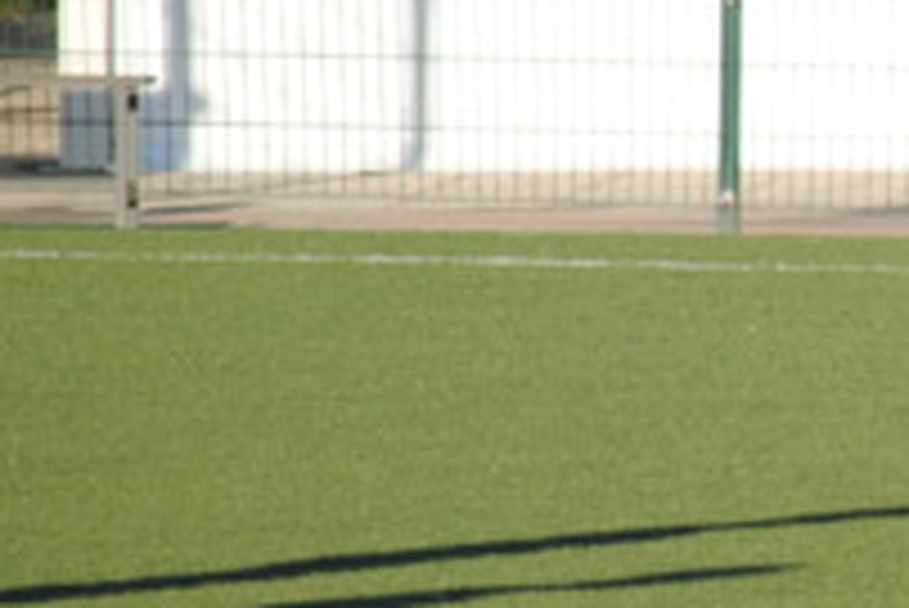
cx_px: 1480
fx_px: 24906
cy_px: 187
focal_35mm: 986
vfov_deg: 1.4
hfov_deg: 2.1
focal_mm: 195
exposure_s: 1/1000
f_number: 4.8
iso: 200
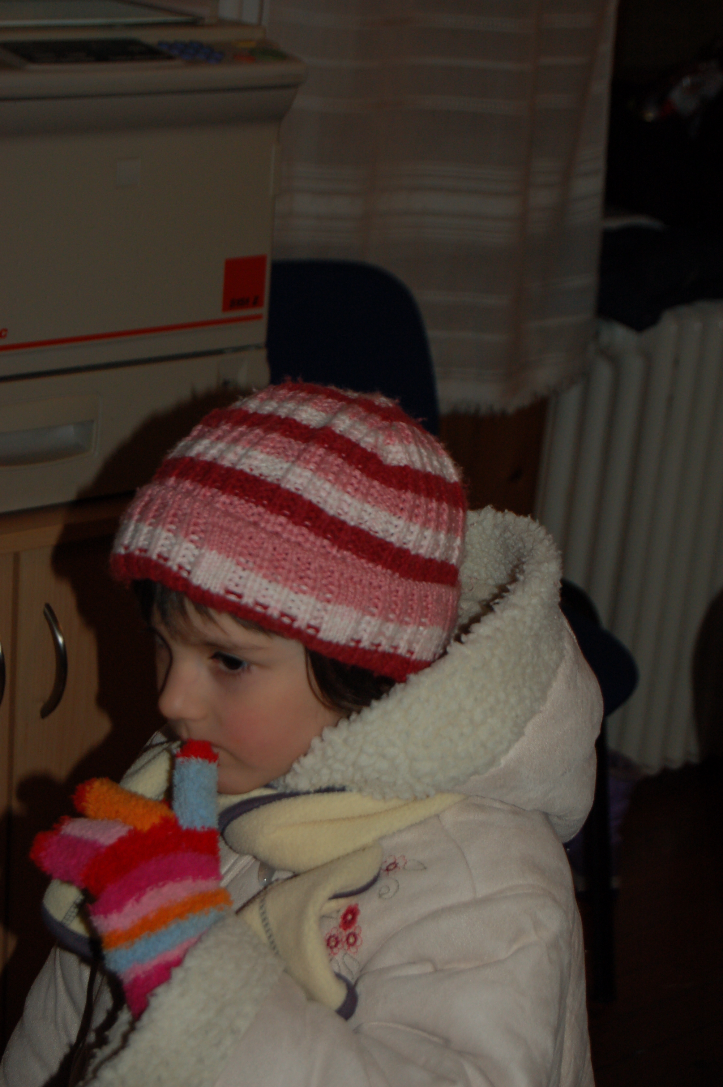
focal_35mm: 82
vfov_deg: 24.6
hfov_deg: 16.5
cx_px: 362
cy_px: 544
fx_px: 2490
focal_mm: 55
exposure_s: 1/60
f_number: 5.6
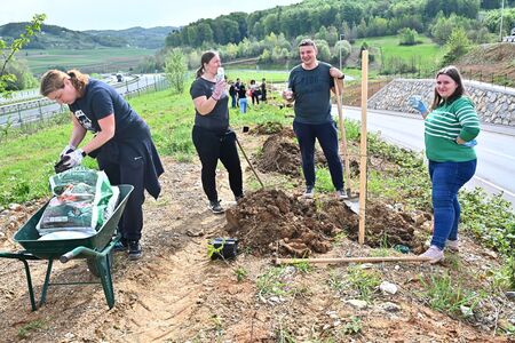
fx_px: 501
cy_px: 172
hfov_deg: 54.4
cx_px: 258
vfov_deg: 37.9
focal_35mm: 35
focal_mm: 35
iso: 1600
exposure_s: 1/1000
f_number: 13
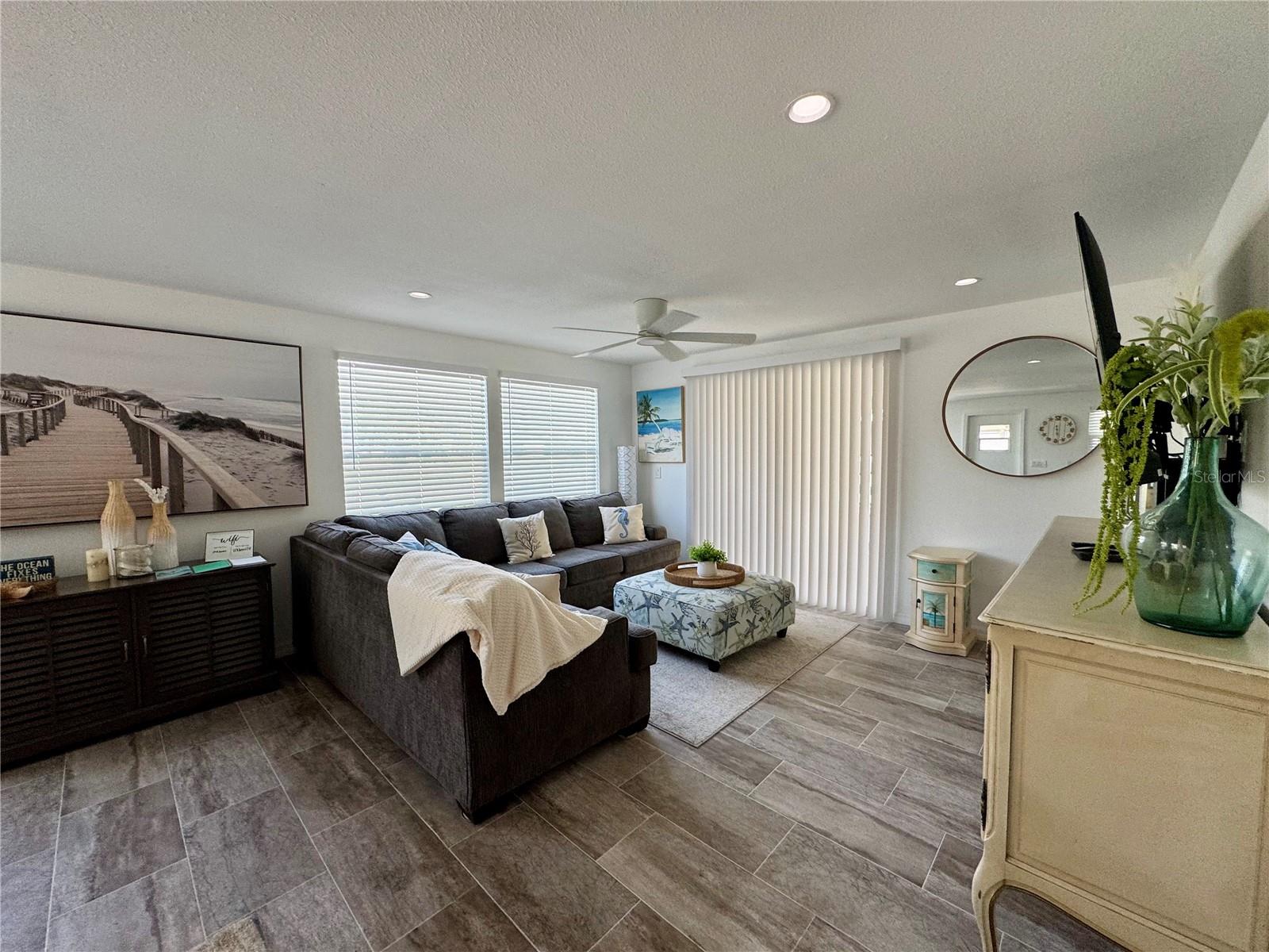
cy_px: 476
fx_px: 513
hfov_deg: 102.1
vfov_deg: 85.7
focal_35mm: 14
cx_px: 634
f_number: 2.2
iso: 100
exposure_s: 1/120
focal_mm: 2.22
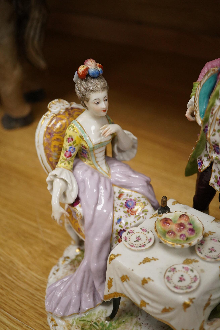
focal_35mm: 45
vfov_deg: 43.6
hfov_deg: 29.9
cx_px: 110
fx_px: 412
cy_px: 165
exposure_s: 1/640
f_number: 5
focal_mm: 30
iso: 2500
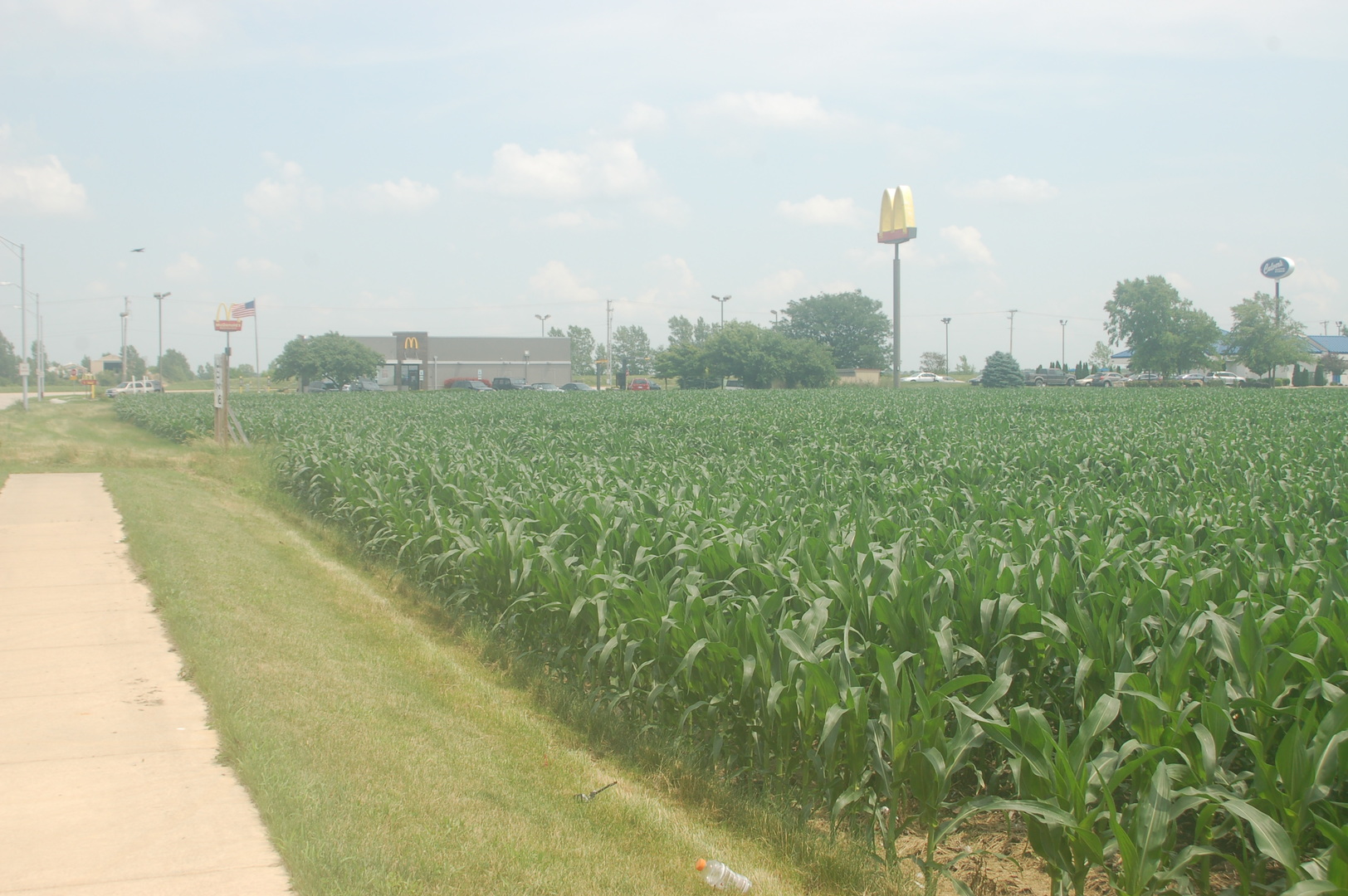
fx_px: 1627
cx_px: 674
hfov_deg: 45.0
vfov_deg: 30.8
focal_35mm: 44
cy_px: 448
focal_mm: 29
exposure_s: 1/320
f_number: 9
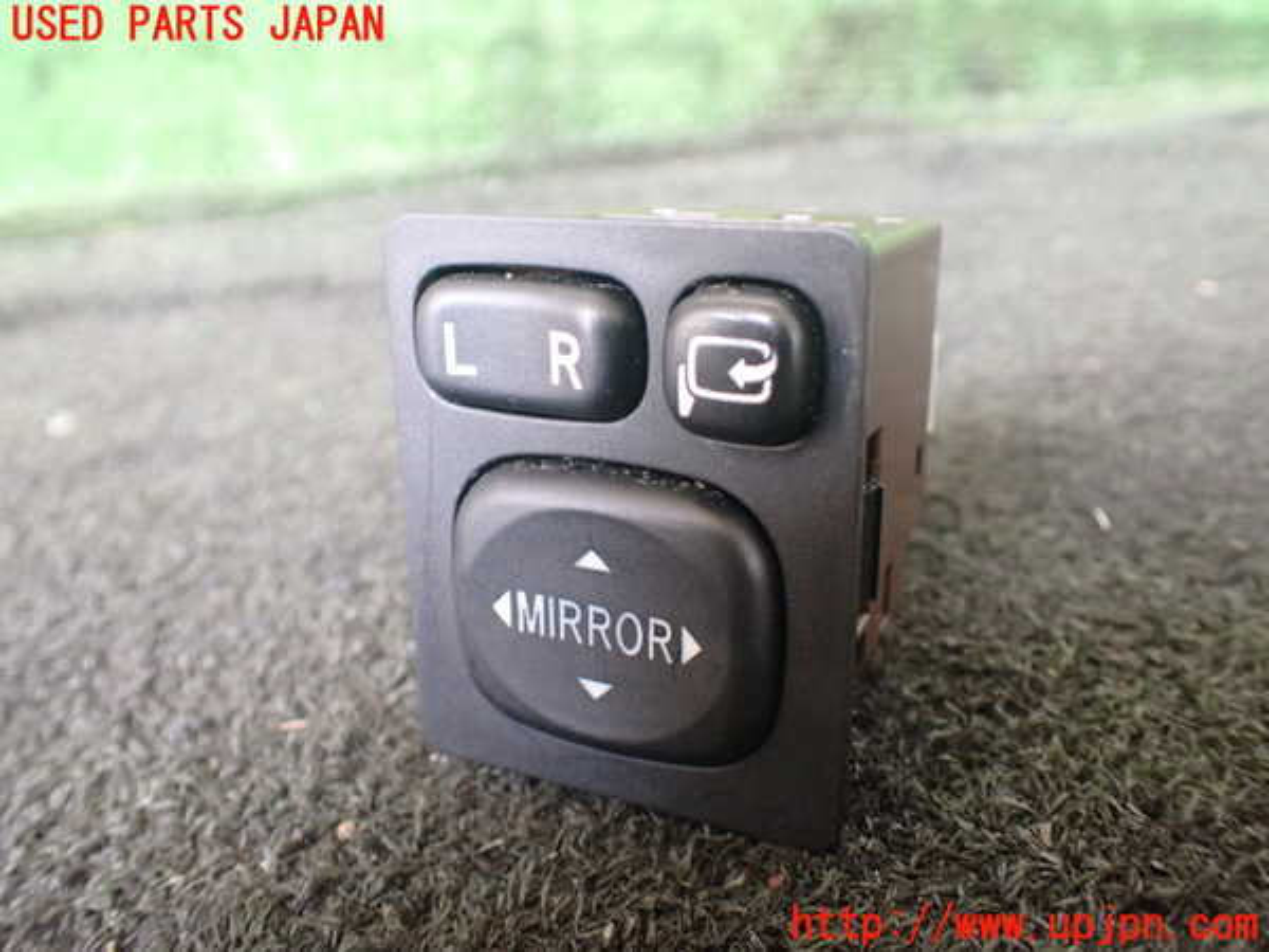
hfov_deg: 60.0
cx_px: 634
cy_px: 476
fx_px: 1100
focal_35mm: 30
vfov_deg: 46.8
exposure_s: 1/50
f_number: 2.3
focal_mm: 5.4
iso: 800
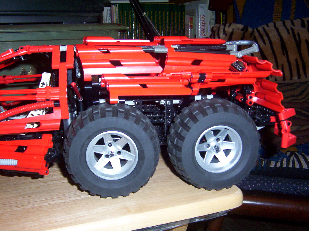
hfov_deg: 51.4
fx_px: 321
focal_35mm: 36
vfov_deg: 39.7
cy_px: 116
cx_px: 154
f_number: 2.76
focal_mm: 5.54
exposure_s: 1/30
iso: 140
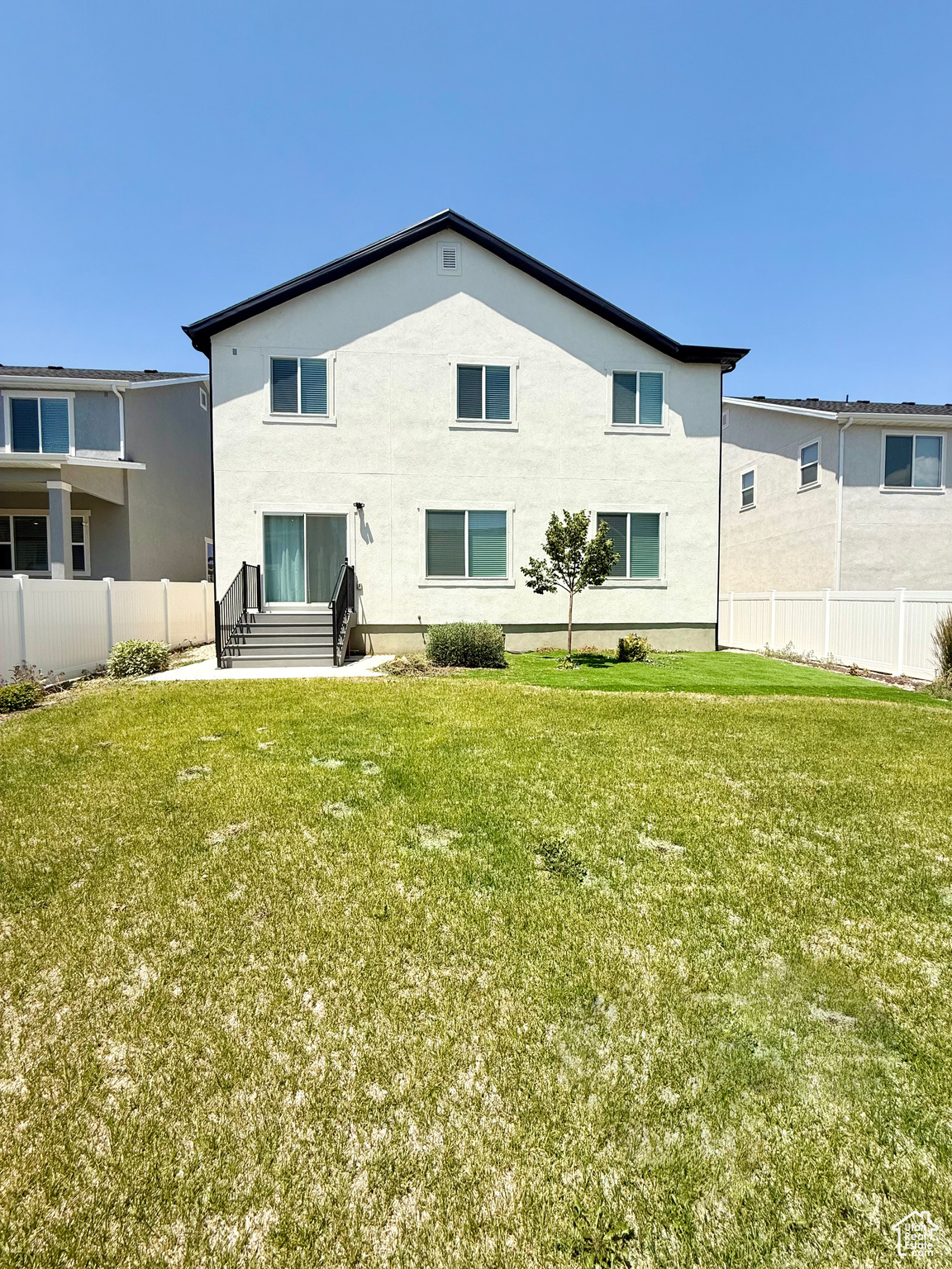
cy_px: 634
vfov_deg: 102.1
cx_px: 476
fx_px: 513
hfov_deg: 85.7
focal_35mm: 14
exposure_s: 1/2410
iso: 50
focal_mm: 2.22
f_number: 2.2
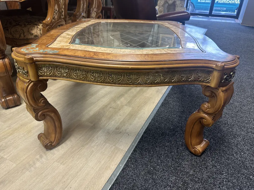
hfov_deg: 71.6
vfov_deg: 56.8
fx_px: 176
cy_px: 95
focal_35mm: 24
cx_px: 127
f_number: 1.78
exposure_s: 1/50
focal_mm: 6.86
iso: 160
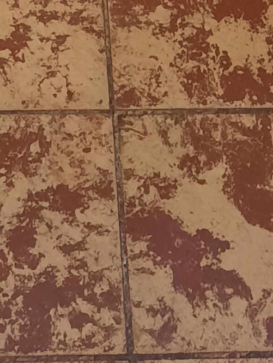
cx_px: 88
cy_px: -370
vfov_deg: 13.3
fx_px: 1334
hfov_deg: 11.7
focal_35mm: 127
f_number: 2
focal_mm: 4.6
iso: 320
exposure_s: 1/33
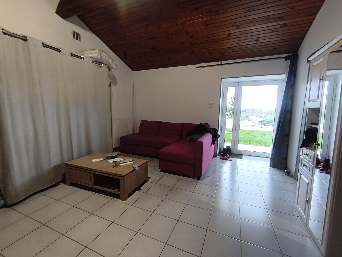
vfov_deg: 81.8
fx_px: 148
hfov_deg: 98.1
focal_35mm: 15
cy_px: 128
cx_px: 171
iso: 200
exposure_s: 1/50
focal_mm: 1.65
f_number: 2.2
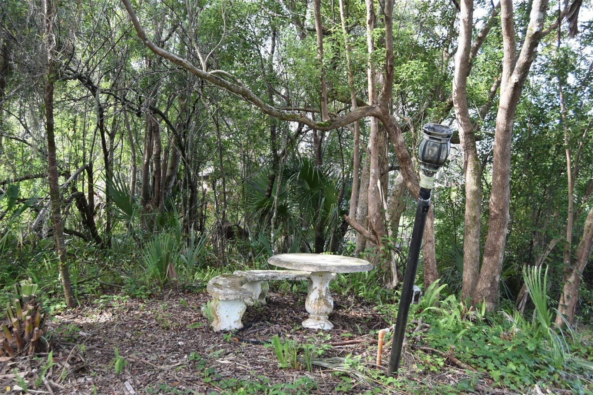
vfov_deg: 36.9
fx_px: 593
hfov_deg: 53.1
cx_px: 296
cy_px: 198
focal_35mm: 36
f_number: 5.6
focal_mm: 24
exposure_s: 1/125
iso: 400
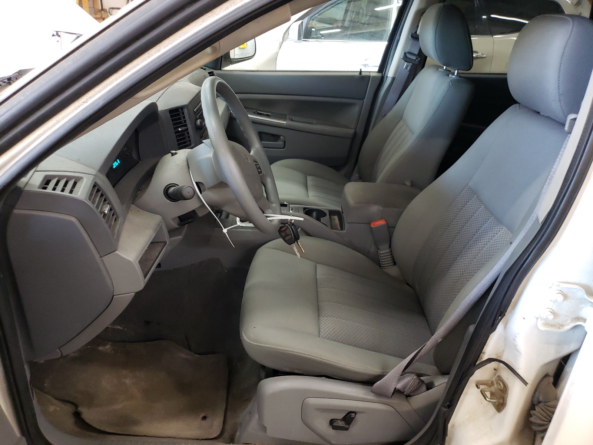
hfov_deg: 67.3
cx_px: 296
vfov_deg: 53.1
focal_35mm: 26
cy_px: 222
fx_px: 445
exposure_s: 1/30
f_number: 1.5
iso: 285
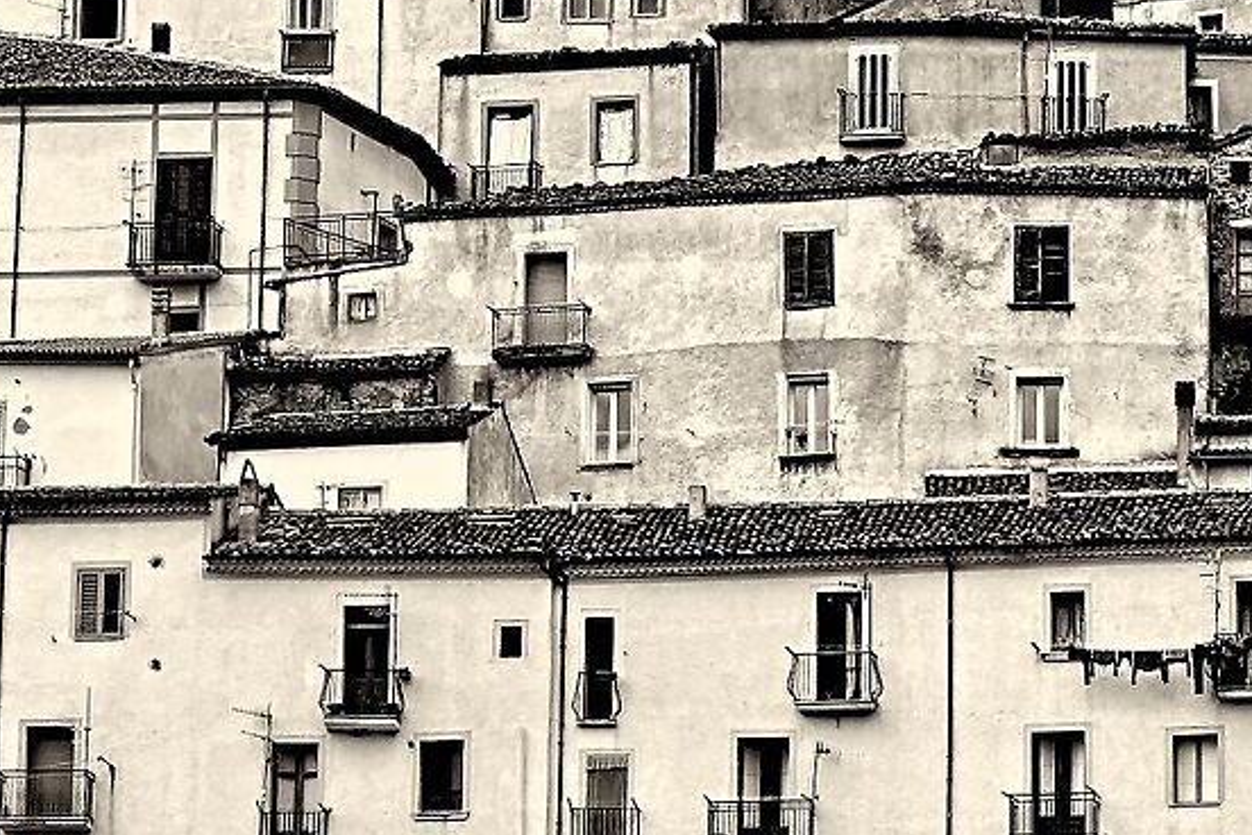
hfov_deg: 7.9
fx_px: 9076
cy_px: -651
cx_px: 728
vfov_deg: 5.2
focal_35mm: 261
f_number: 9
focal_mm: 40
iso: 200
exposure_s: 1/125
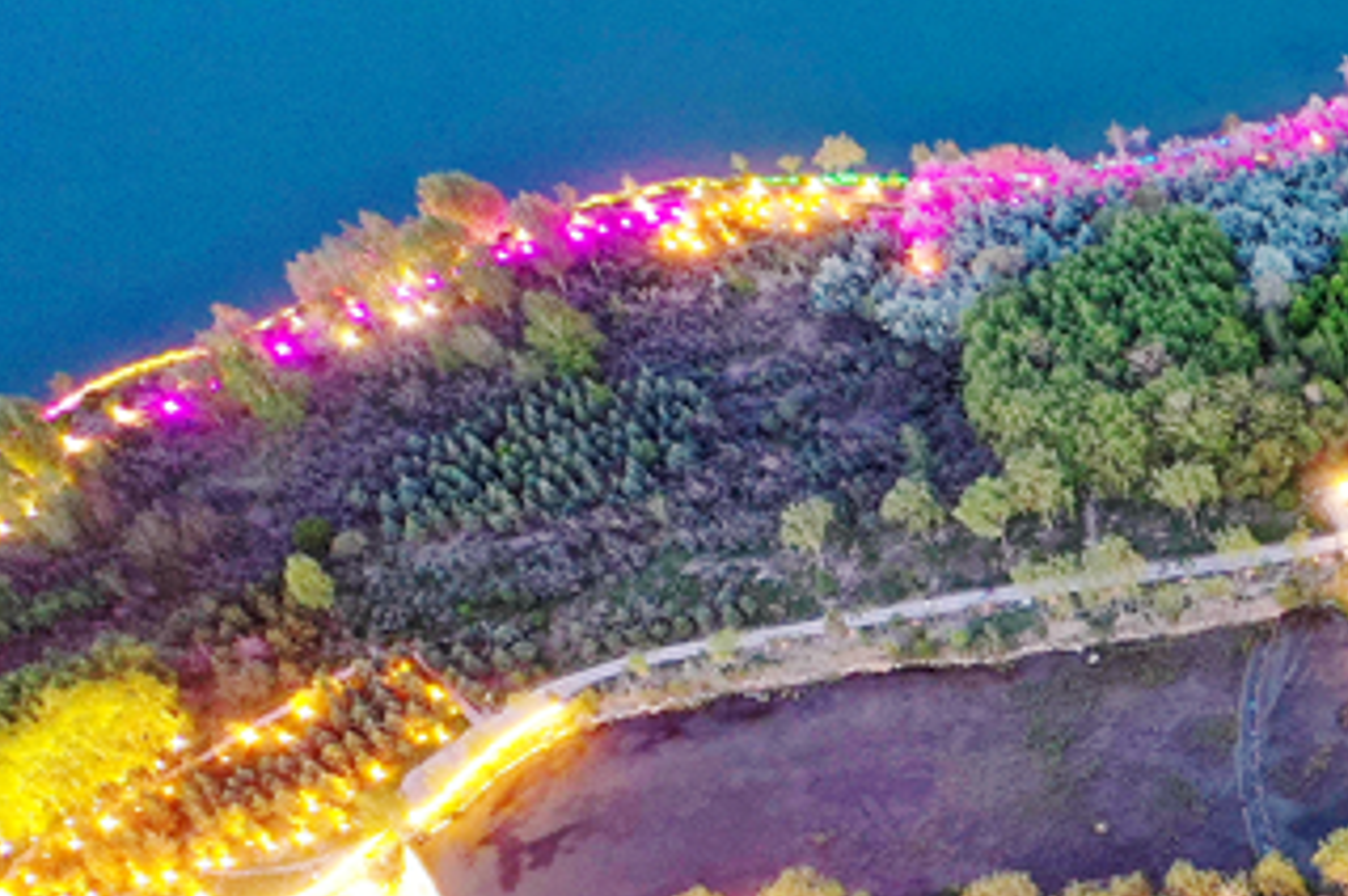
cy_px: 1046
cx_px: 2071
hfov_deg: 19.5
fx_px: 3366
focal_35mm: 90
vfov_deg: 14.7
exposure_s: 1
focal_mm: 10.26
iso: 400
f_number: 2.8
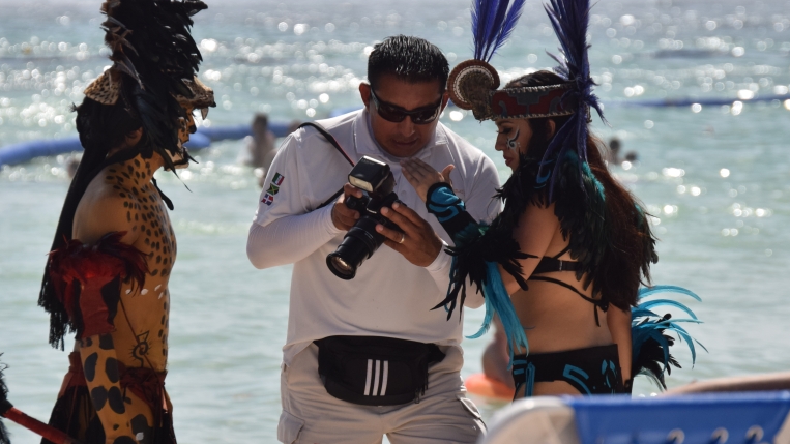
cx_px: 340
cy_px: 244
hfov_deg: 7.1
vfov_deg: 4.0
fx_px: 6403
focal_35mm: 306
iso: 400
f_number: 5.3
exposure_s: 1/2000
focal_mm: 145
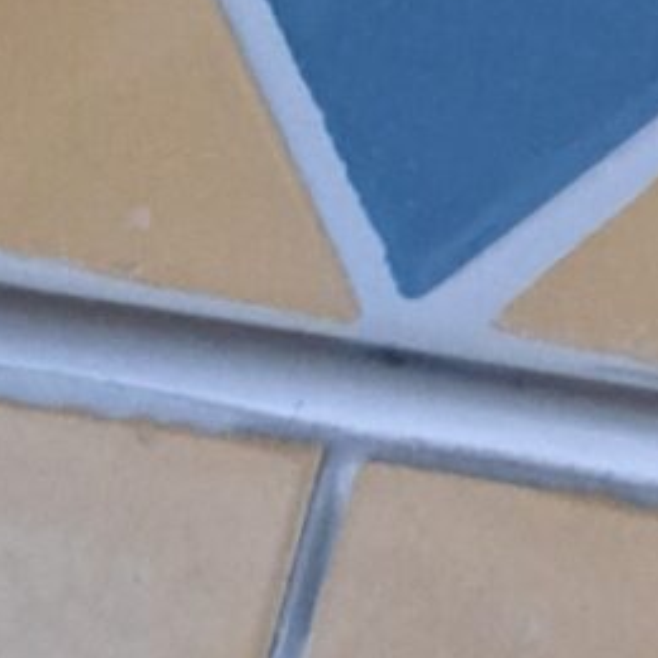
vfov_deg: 5.9
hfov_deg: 7.1
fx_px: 4495
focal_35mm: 209
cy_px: -2576
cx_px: 2214
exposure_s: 1/50
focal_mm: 5.23
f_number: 1.8
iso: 200
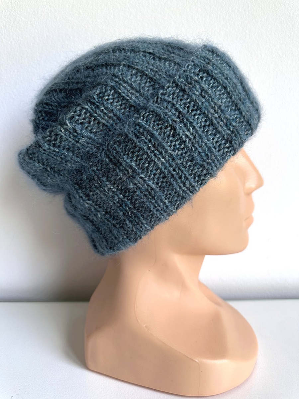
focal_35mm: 24
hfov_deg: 56.8
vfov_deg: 71.6
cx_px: 150
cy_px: 200
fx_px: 276
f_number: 1.78
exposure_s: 1/121
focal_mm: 6.86
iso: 80
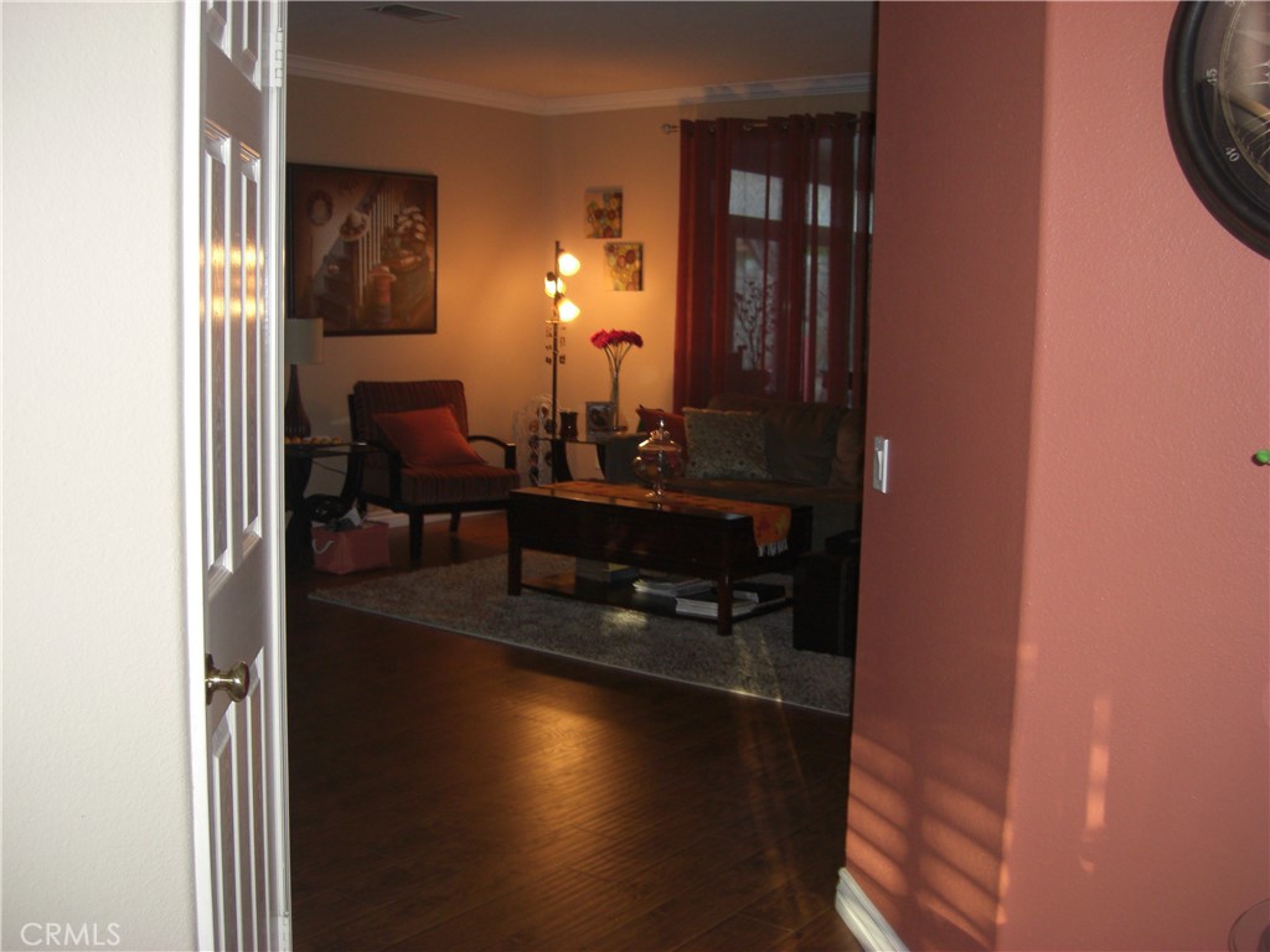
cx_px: 635
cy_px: 476
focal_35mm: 38
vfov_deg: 37.7
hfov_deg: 49.0
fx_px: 1394
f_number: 2.8
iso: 200
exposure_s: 1/60
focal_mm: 7.9
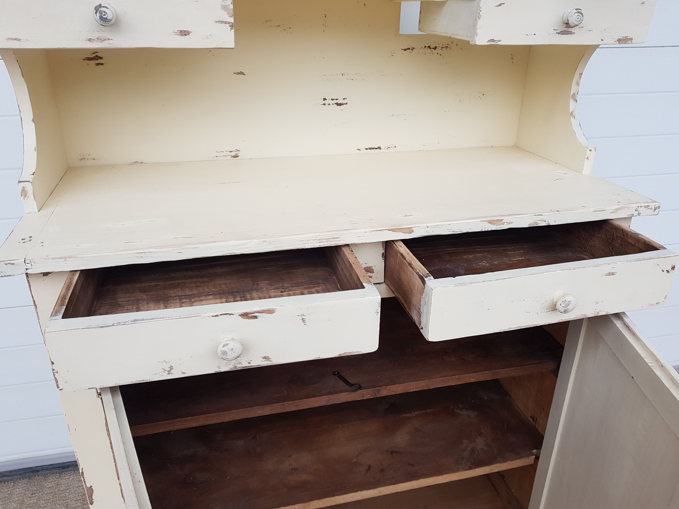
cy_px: 254
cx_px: 340
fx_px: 510
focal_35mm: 26
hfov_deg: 67.3
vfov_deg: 53.1
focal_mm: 4.2
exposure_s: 1/60
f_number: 1.7
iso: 64
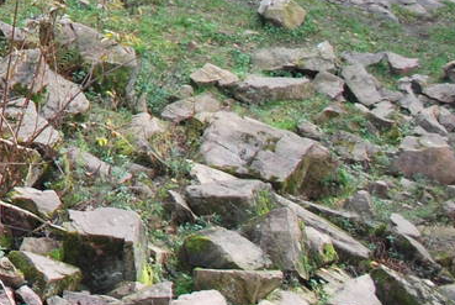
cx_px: -499
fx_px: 1480
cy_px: -185
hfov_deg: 14.2
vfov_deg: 11.2
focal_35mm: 117
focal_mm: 18
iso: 200
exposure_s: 1/125
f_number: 5.6
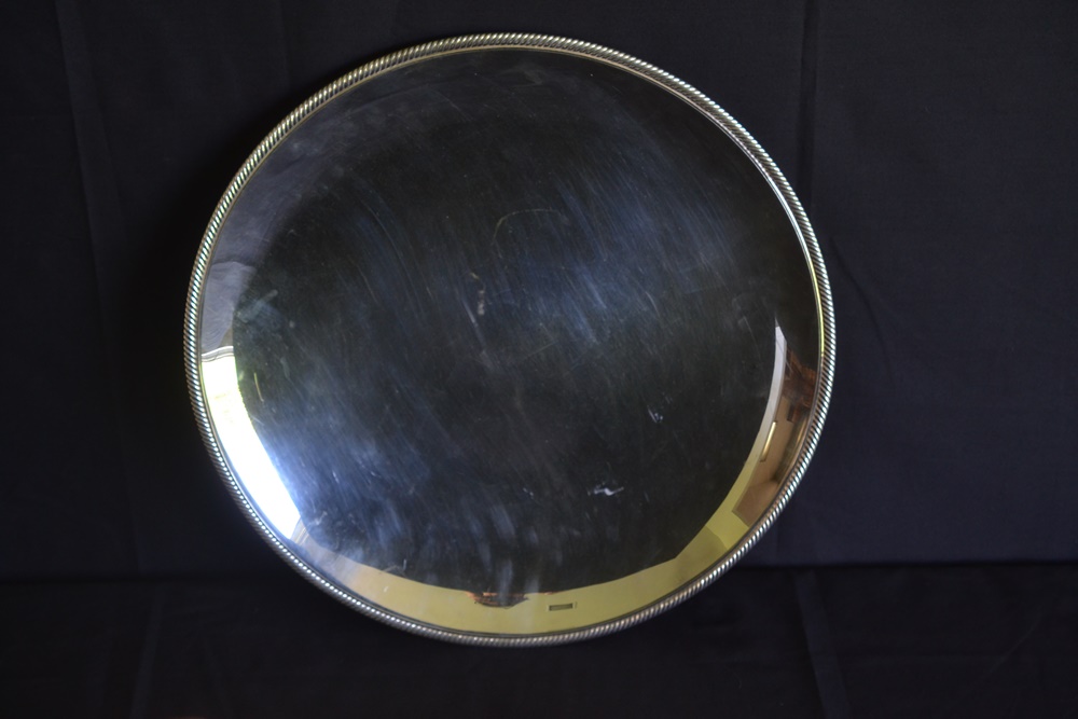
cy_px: 360
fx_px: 1797
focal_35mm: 60
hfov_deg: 33.4
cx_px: 539
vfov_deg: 22.6
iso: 400
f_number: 4.5
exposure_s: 1/80
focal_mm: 40
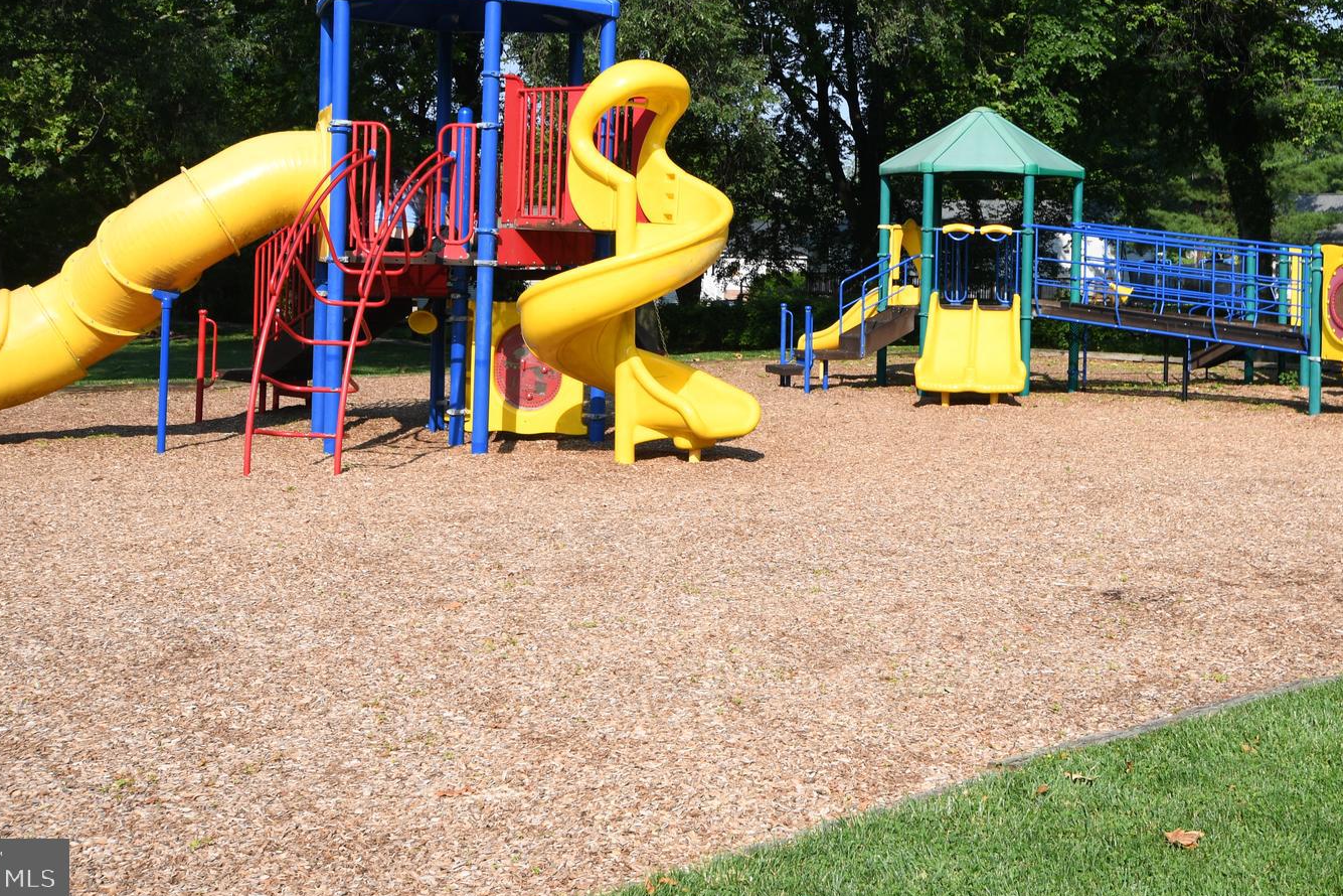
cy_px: 225
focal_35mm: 46
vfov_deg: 28.8
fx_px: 1716
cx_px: 877
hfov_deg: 42.3
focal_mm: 20
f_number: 6.3
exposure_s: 1/250
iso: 100
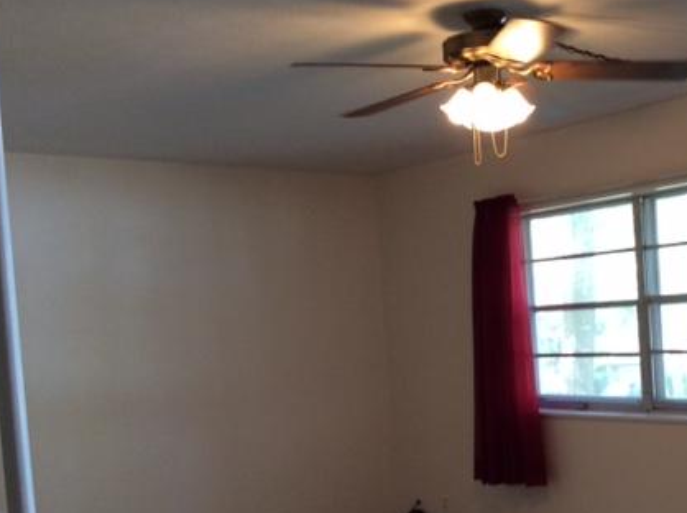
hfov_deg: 38.1
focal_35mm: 49
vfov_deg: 29.3
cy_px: 362
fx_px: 971
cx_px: 501
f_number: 2.4
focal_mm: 3.3
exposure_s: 1/24
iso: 80
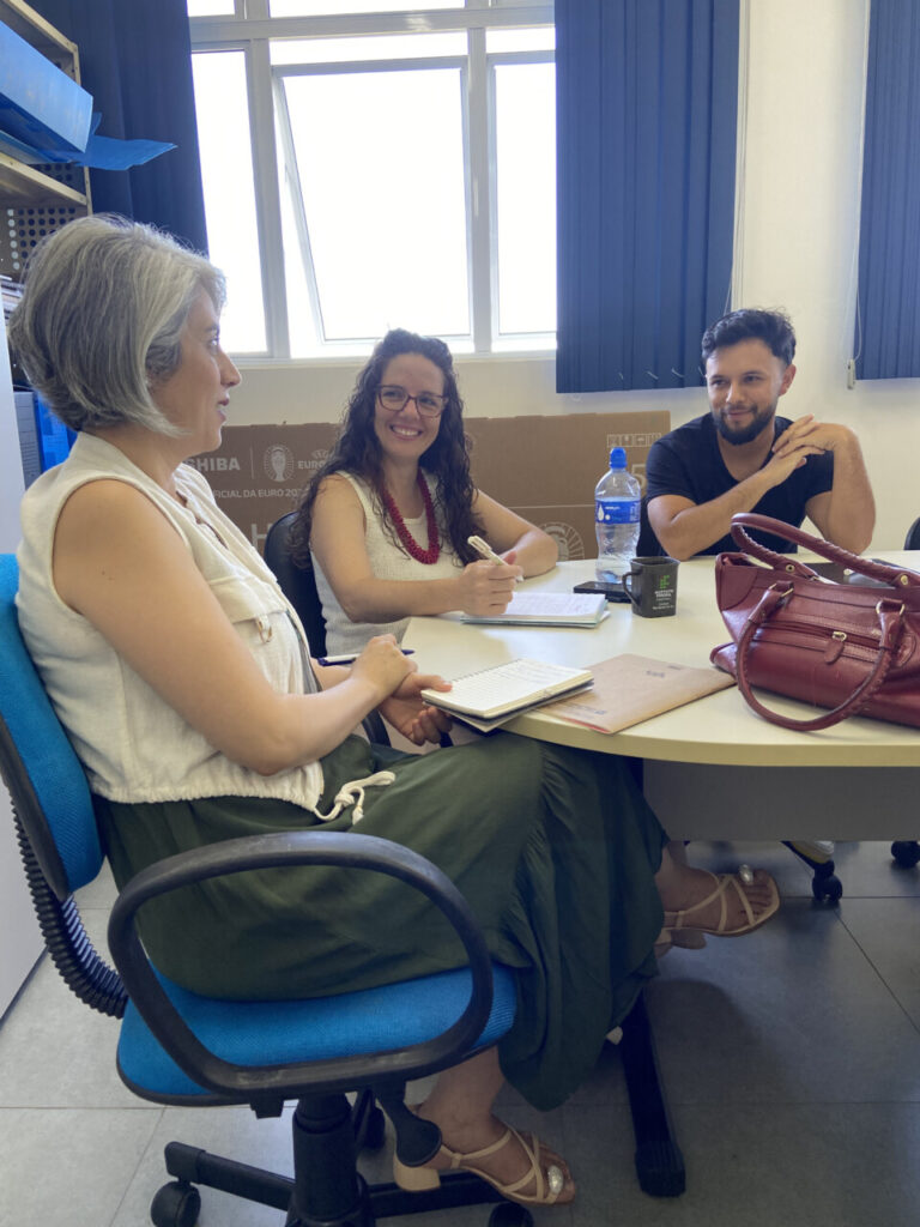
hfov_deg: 53.1
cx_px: 460
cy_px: 614
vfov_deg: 67.3
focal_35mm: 26
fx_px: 921
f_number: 1.8
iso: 100
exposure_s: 1/120
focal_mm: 4.25
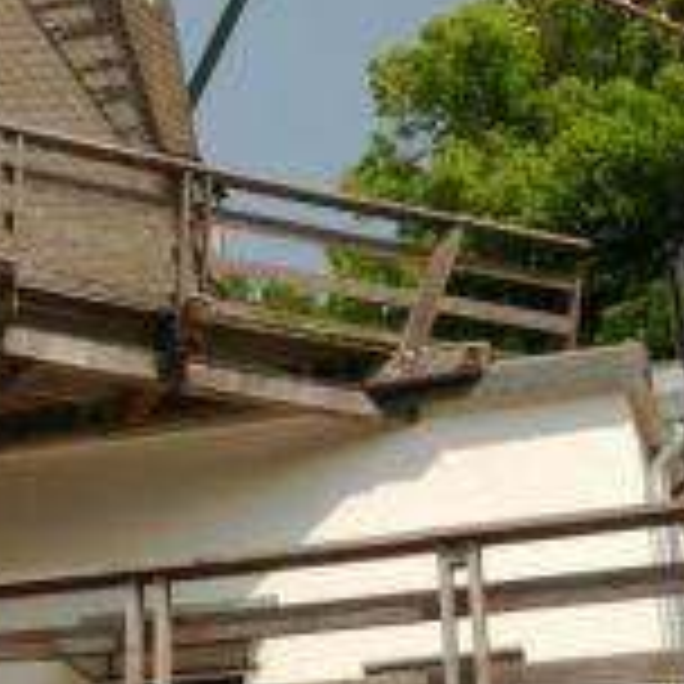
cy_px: 90
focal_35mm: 91
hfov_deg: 18.5
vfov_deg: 18.8
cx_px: -36
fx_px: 2034
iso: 200
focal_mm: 7.4
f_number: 11
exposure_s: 1/320
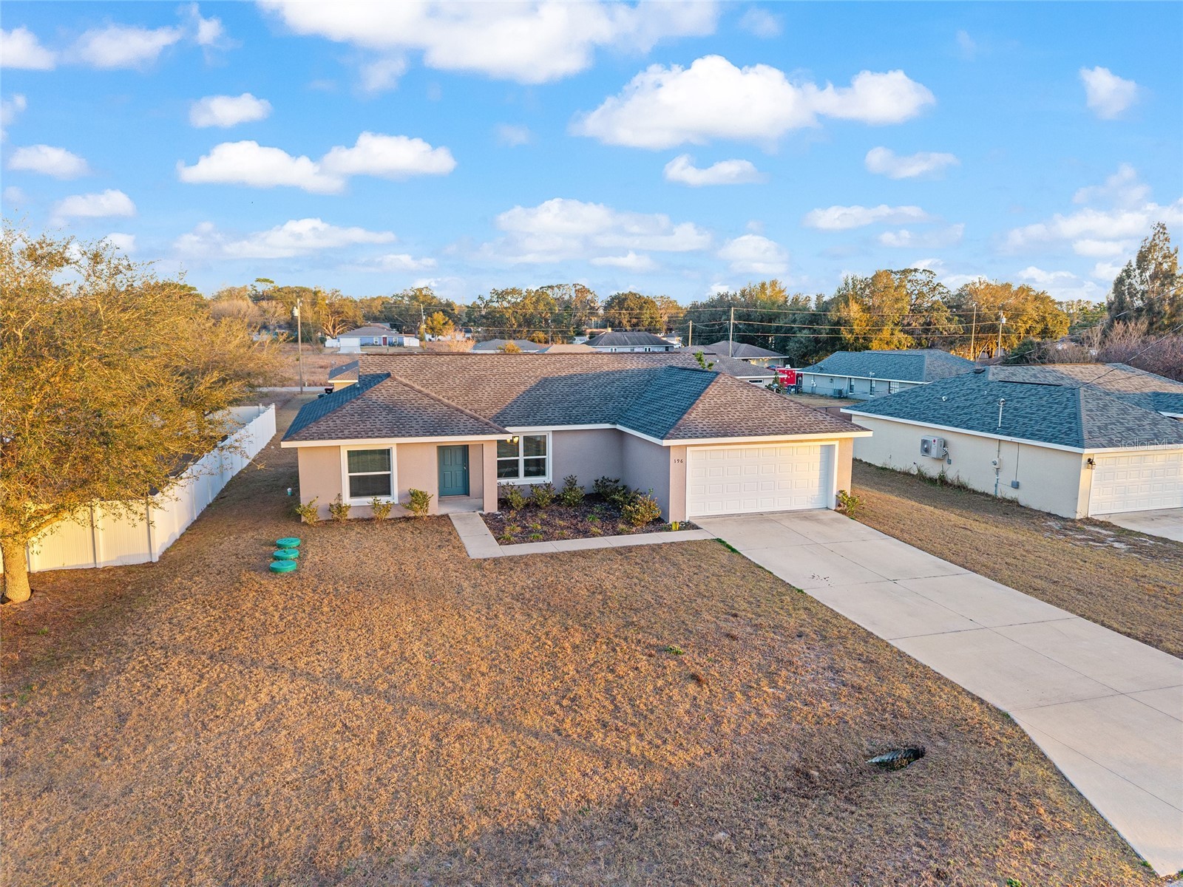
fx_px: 820
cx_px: 592
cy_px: 444
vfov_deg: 56.8
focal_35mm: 24
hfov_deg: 71.6
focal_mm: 8.67
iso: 160
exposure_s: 1/400
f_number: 1.8
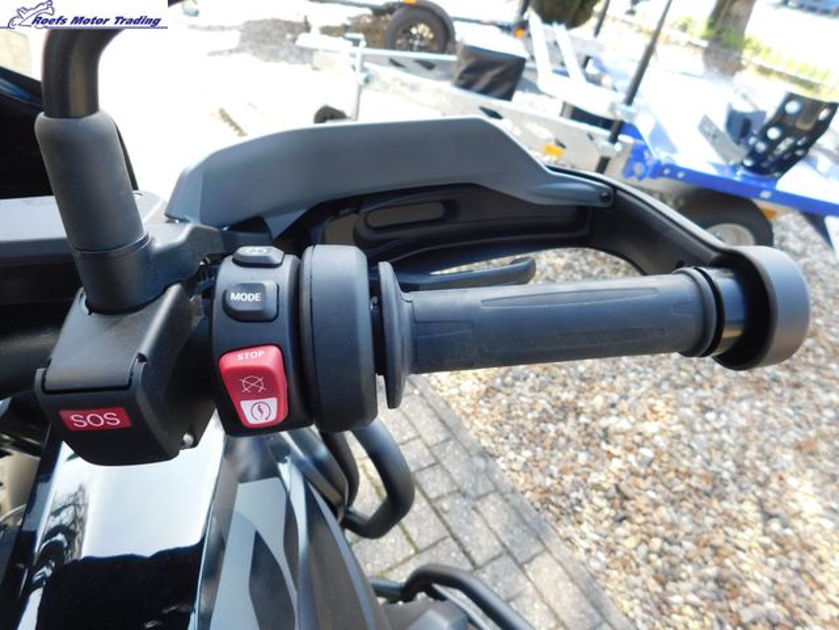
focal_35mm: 23
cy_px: 315
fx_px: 557
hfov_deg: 73.9
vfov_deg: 58.9
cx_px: 420
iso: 125
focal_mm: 4
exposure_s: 1/160
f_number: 3
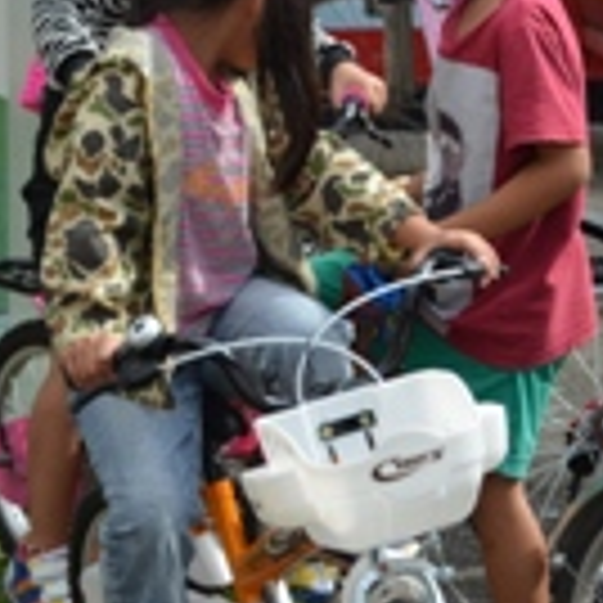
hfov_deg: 7.4
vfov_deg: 7.5
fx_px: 4600
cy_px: -11
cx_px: 837
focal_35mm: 233
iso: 200
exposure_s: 1/250
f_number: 8
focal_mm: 55
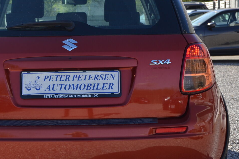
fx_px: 624
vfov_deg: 14.5
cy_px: 89
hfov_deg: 21.6
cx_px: 72
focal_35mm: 94
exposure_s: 1/200
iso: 100
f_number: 7.1
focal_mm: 31
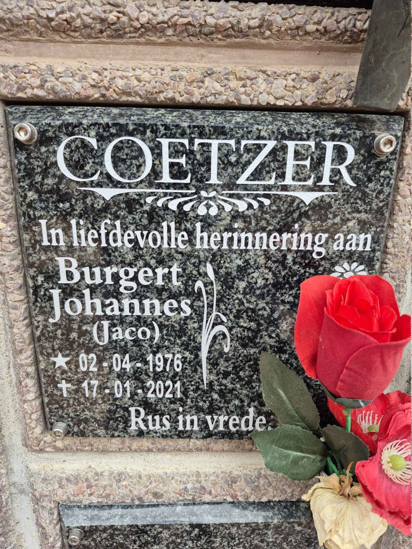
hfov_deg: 58.9
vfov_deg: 73.9
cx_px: 206
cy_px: 274
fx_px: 365
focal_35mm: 23
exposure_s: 1/180
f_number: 1.8
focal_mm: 5.4
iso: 64
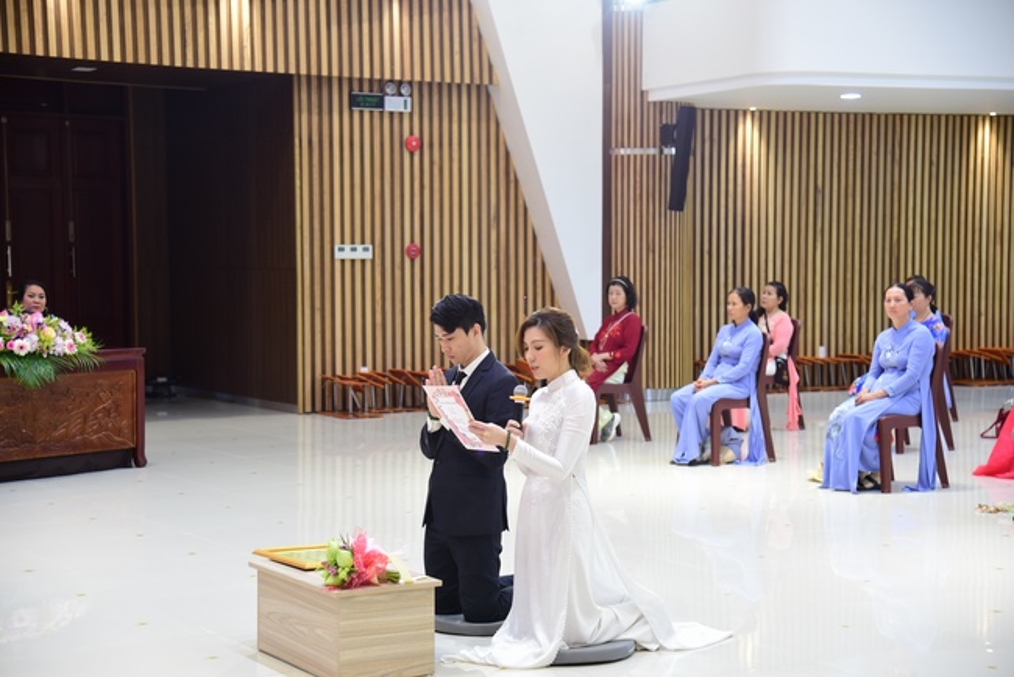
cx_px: 507
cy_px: 338
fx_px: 1860
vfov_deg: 20.6
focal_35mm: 66
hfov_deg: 30.5
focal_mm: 66
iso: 1000
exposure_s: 1/40
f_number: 4.5
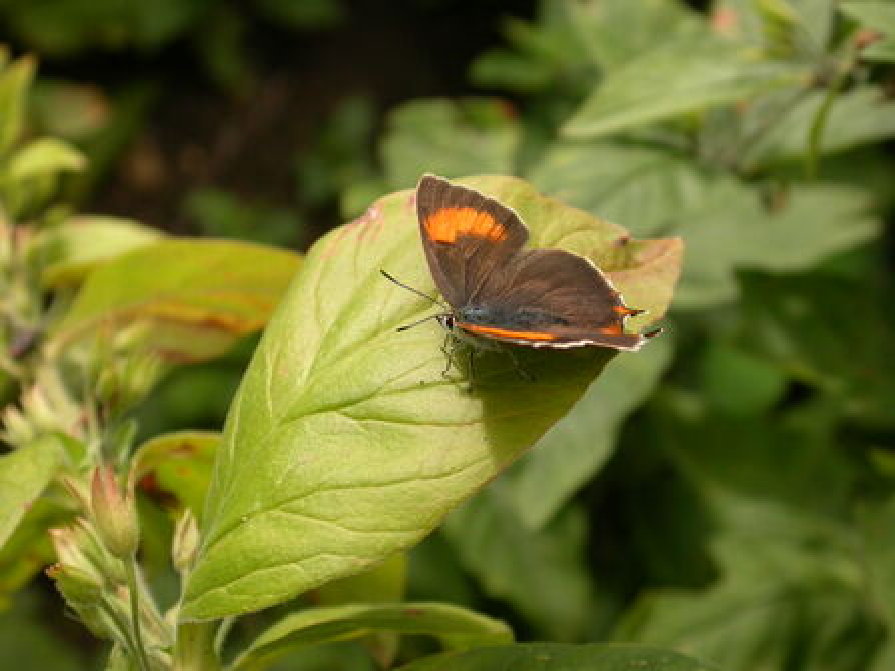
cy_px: 336
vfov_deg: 19.6
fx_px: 1939
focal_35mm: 75
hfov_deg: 26.0
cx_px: 448
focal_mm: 15.5
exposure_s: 1/267
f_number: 3.4
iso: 100
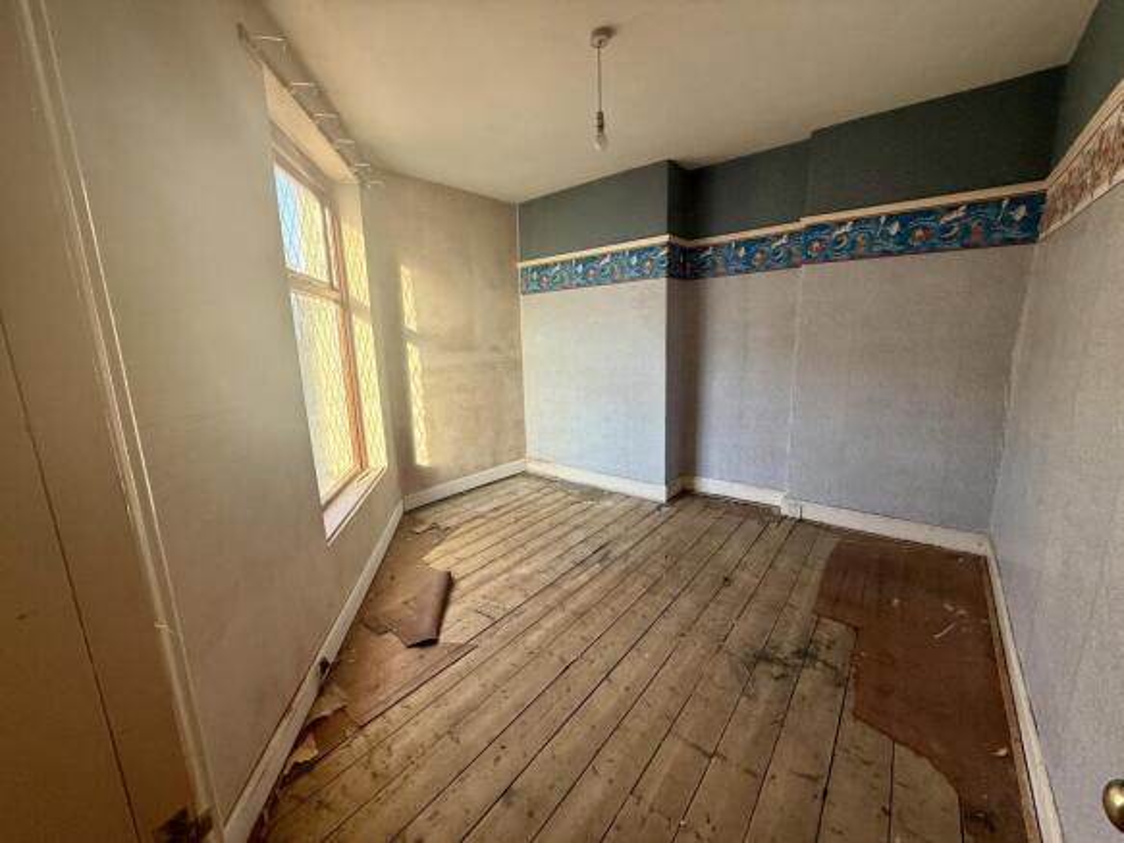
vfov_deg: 85.7
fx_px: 454
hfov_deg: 102.1
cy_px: 422
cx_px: 562
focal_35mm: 14
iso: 125
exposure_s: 1/99
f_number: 2.2
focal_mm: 2.22
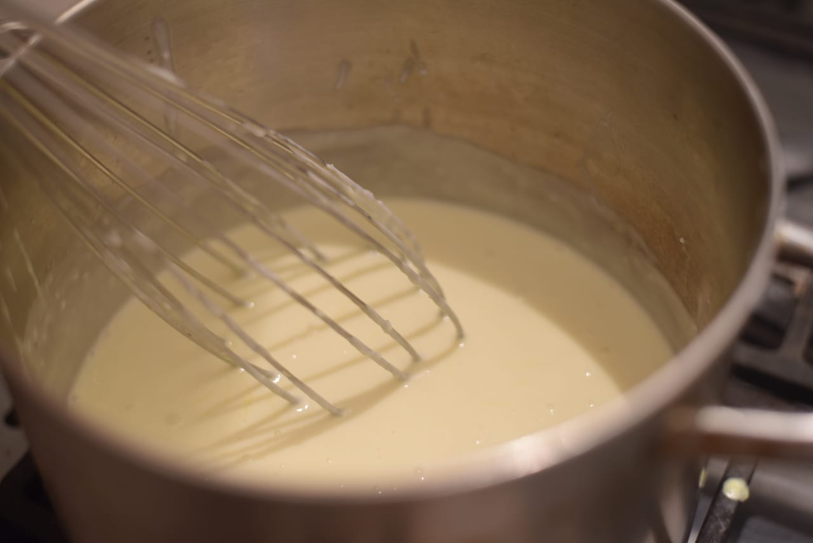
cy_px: 272
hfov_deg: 39.6
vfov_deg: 27.0
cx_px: 406
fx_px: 1129
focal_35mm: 50
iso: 800
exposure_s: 1/60
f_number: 2.2
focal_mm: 50
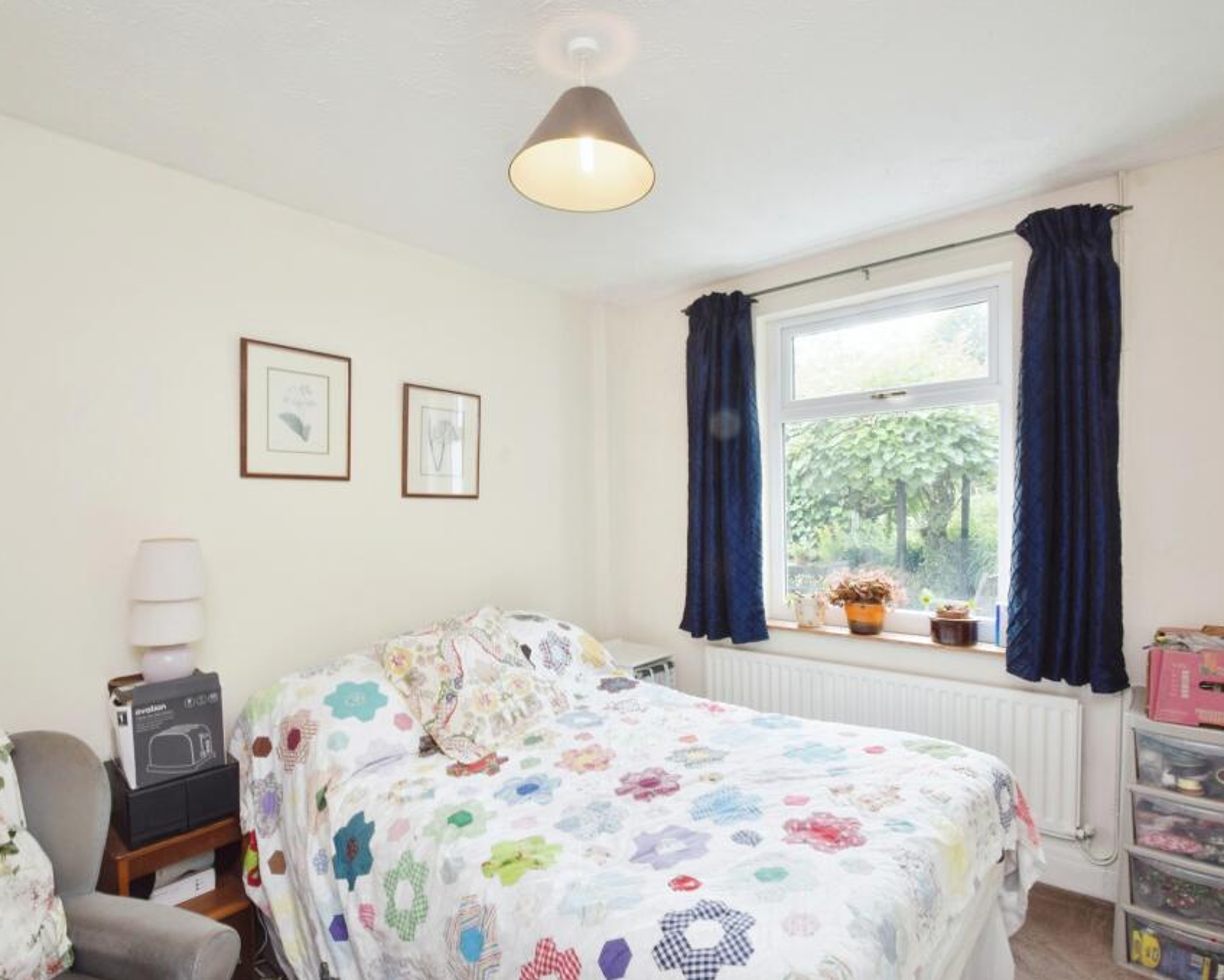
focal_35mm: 17
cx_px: 595
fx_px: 616
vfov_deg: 77.0
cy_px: 489
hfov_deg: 89.6
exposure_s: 1/15
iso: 200
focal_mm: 10
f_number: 13
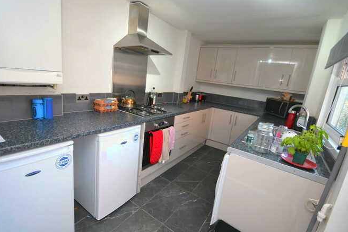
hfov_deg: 96.7
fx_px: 155
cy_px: 110
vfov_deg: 73.7
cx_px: 171
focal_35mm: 16
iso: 900
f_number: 4
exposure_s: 1/60
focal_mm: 10
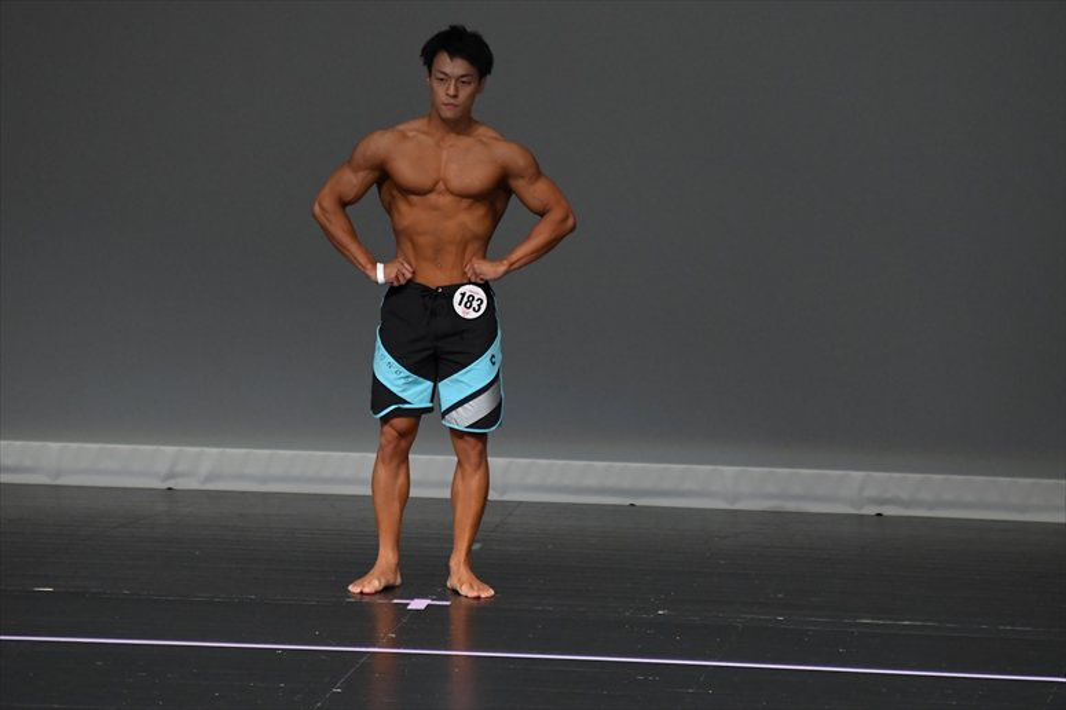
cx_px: 533
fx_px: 11099
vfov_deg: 3.7
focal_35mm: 375
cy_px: 355
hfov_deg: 5.5
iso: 4000
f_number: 5.6
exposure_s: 1/400
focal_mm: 250
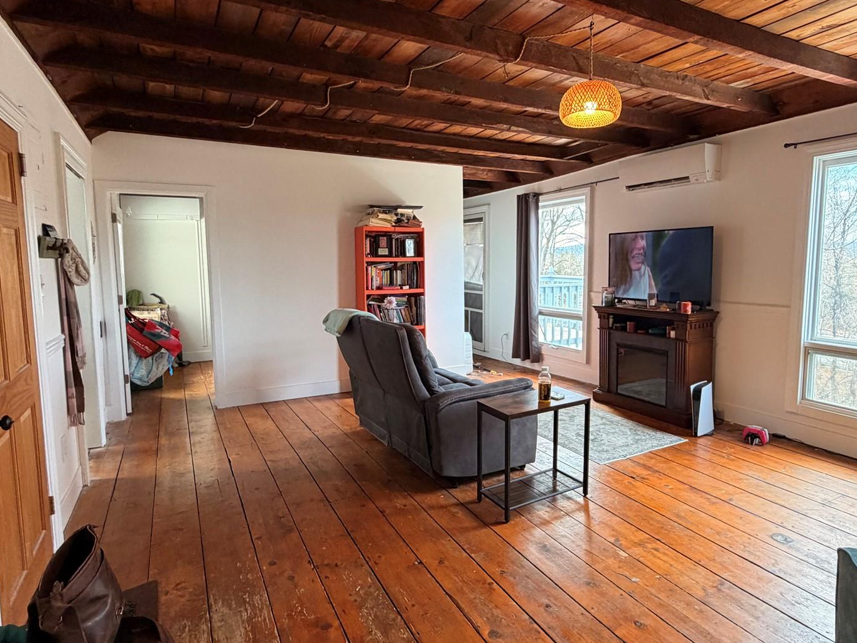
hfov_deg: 78.9
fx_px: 520
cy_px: 305
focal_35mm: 21
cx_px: 460
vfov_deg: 63.4
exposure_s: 1/60
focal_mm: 2.22
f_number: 2.2
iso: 200
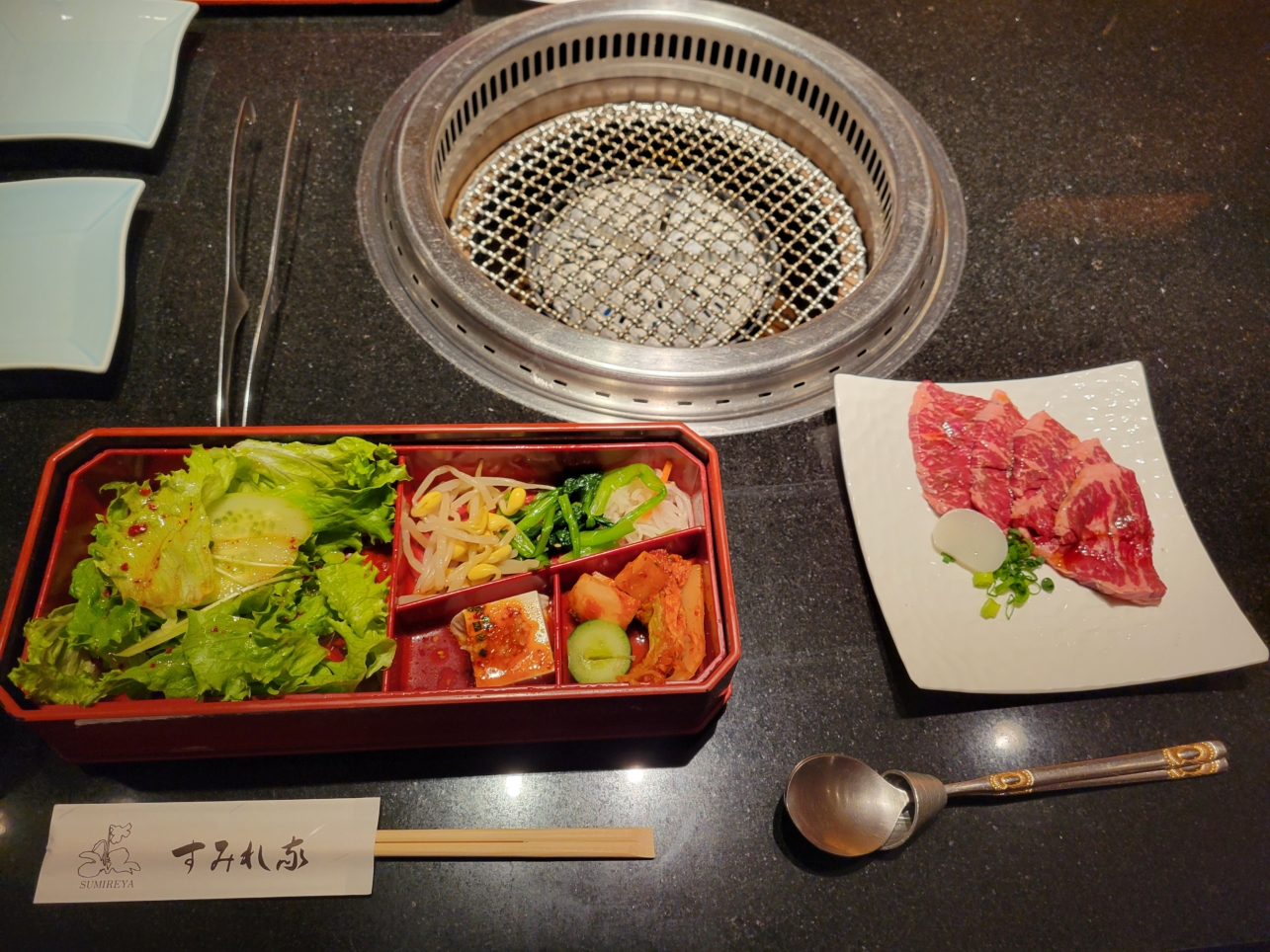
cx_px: 635
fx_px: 954
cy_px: 476
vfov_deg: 53.1
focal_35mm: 26
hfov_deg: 67.3
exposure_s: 1/100
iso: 200
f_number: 1.8
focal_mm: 5.4
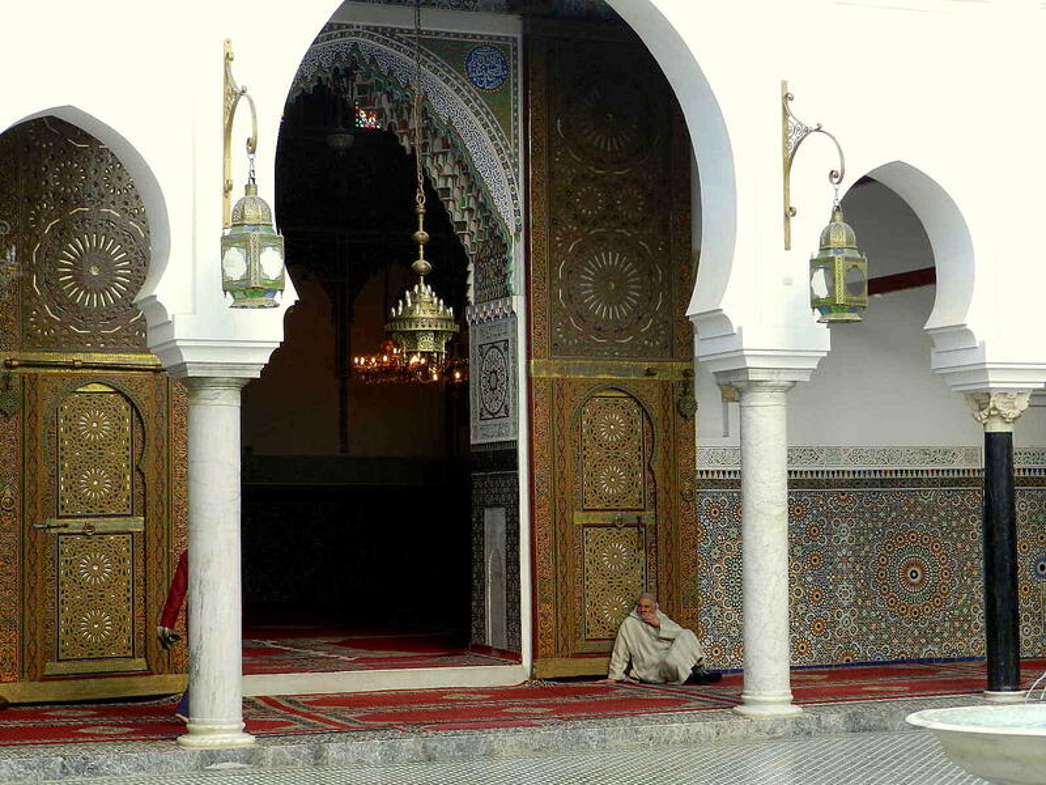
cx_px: 523
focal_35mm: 68
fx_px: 2055
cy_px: 392
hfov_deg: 28.6
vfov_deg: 21.6
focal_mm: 12.1
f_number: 4.7
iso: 160
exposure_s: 1/80
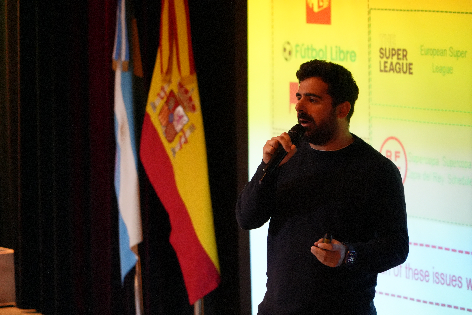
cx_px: 236
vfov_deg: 5.7
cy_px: 158
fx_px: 3146
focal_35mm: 240
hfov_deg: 8.6
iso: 12800
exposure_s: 1/200
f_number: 6.3
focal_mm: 240
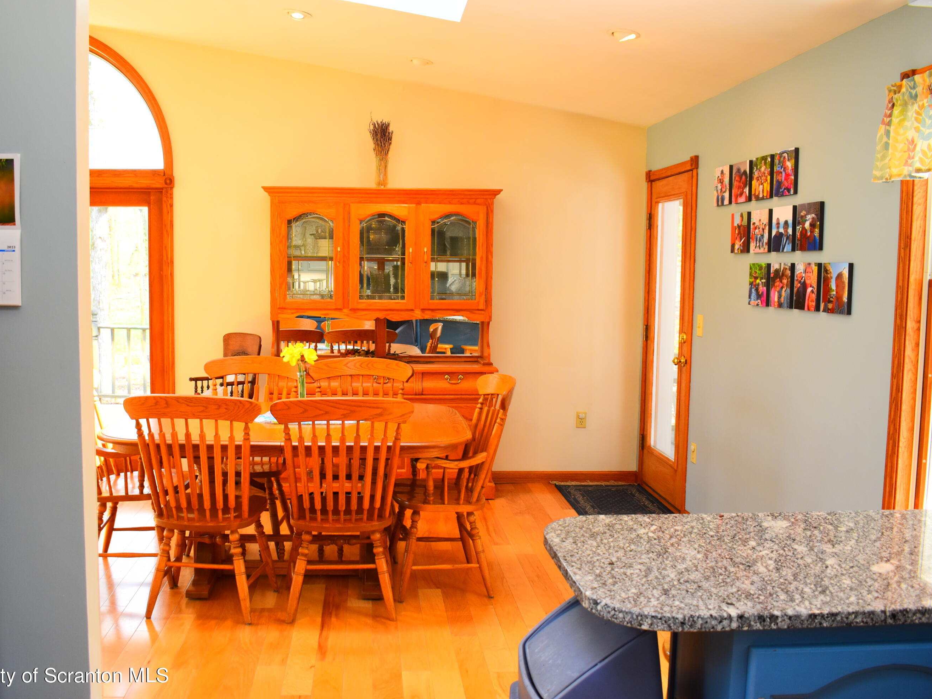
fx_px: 930
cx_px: 405
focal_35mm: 35
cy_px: 353
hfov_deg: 53.1
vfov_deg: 41.2
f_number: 5
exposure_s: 1/100
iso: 400
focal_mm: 21
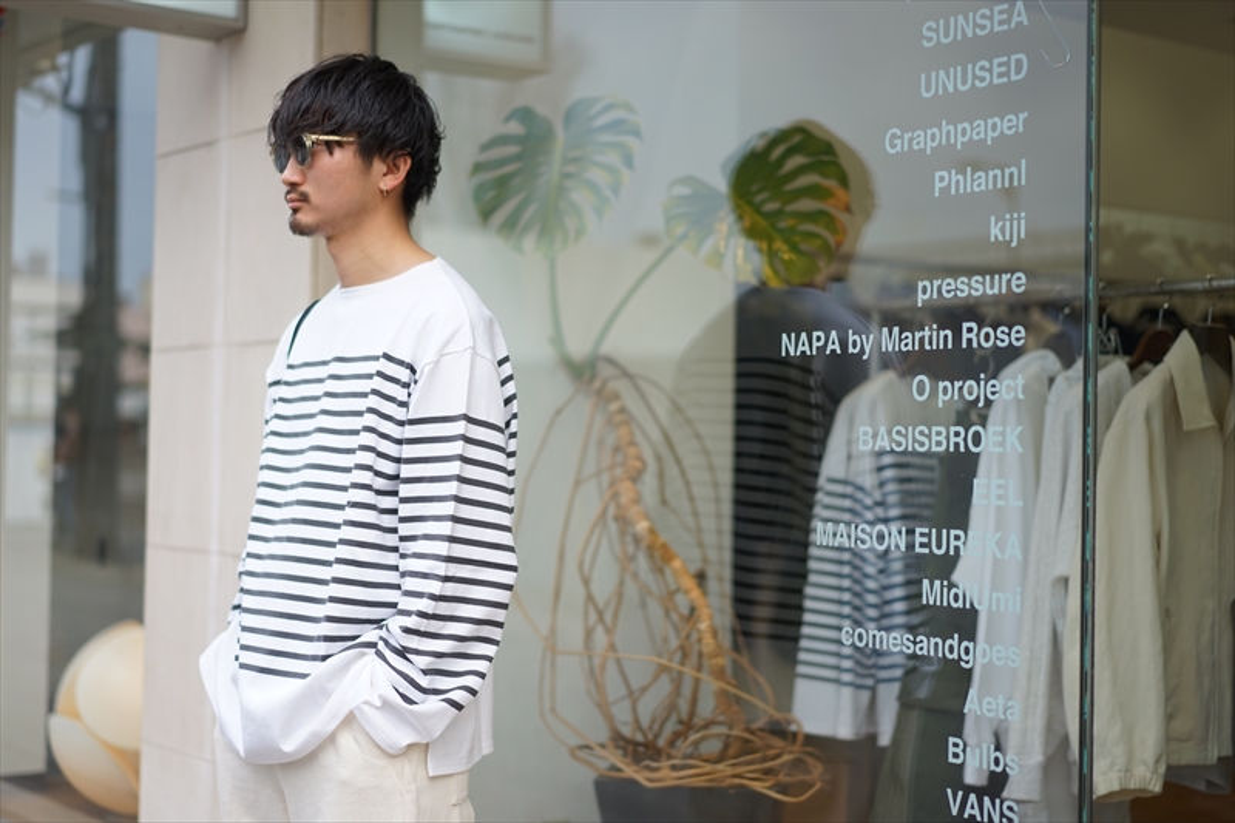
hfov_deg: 36.3
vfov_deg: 24.6
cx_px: 618
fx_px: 1886
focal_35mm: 55
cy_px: 412
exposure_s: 1/320
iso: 100
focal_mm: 55
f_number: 1.8
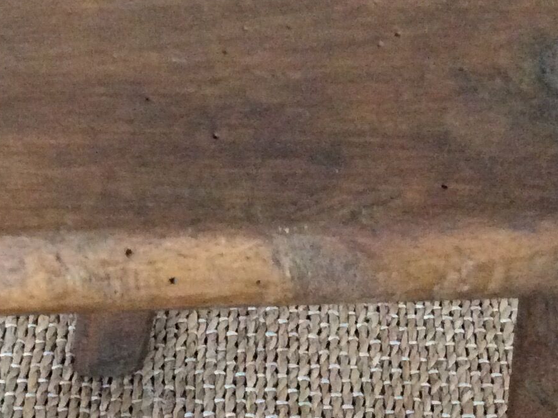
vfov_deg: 15.6
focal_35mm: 94
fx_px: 1515
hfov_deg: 20.7
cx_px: 144
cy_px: 355
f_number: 2.4
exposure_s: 1/17
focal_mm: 3.3
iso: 400
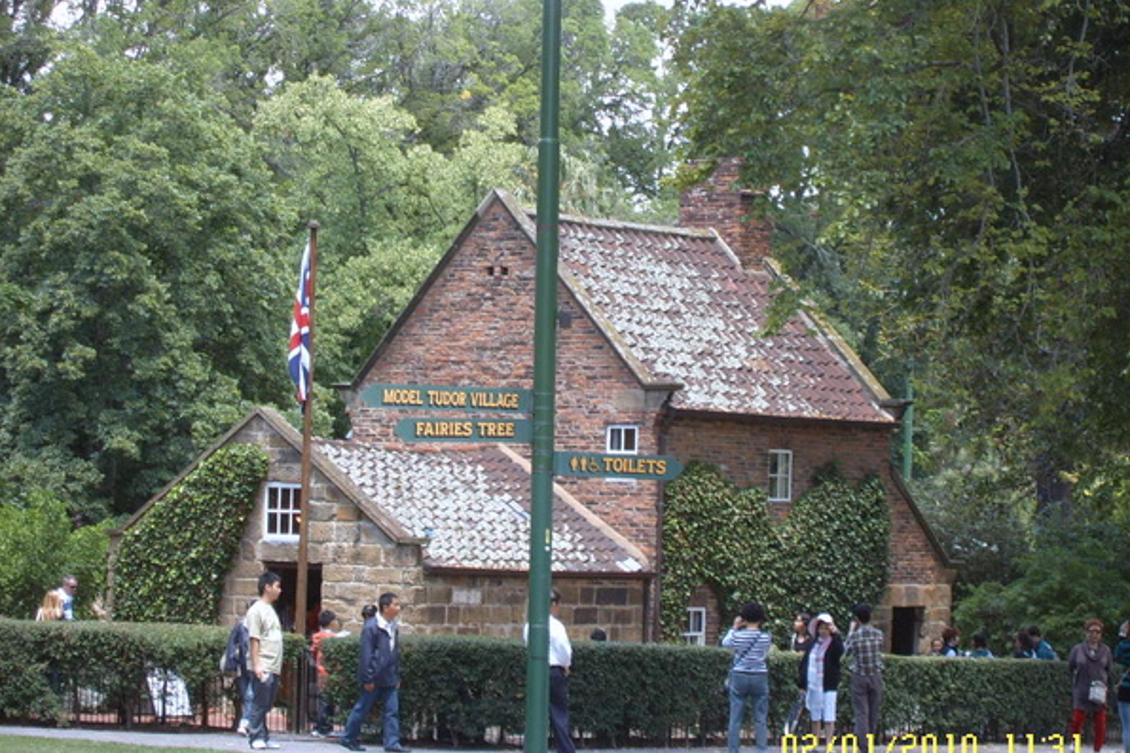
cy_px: 377
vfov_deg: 12.4
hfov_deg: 18.6
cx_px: 563
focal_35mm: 110
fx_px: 3452
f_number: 4.8
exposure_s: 1/60
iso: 50
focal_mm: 17.4
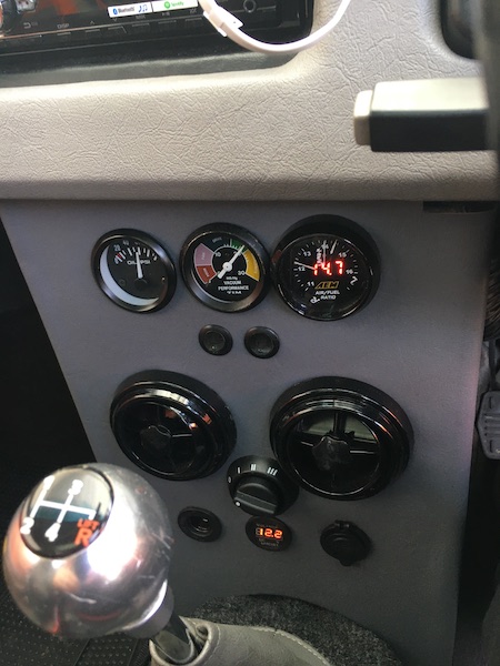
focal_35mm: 29
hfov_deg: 48.2
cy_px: 333
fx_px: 559
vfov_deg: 61.7
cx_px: 250
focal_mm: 4.15
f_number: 2.2
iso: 50
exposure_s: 1/33
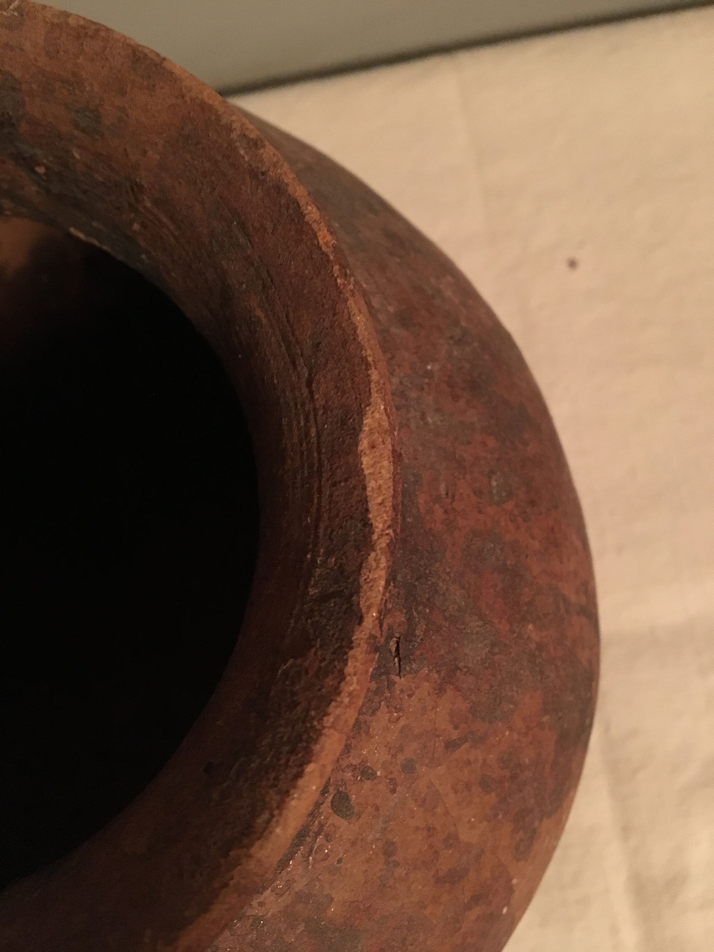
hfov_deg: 48.2
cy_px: 476
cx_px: 357
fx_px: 798
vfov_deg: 61.7
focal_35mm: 29
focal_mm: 4.15
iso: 500
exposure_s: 1/17
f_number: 2.2
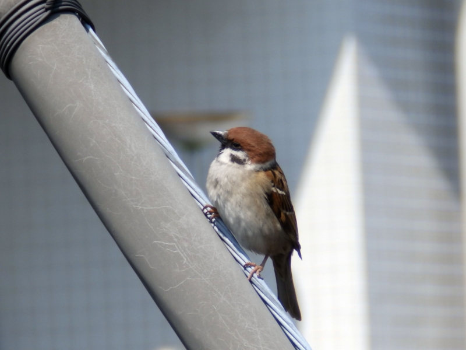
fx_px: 4927
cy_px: 175
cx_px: 233
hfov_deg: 5.4
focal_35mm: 366
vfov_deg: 4.1
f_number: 5.6
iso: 80
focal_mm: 65.5
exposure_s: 1/400
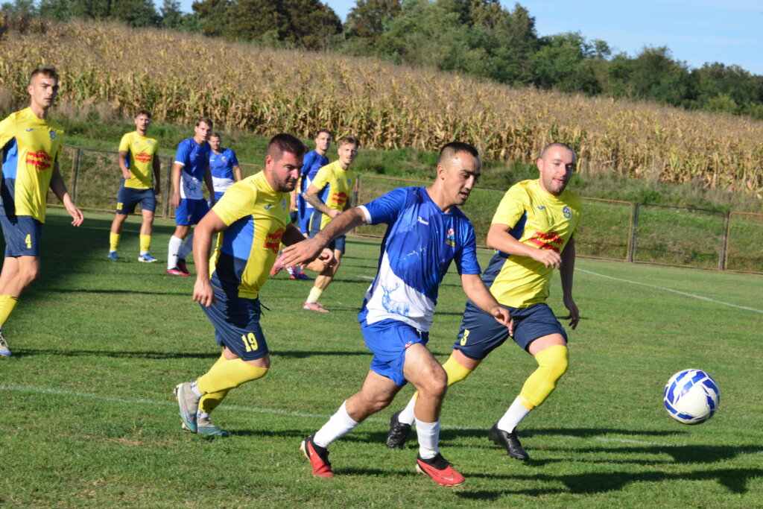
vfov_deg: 10.2
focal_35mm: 135
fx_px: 2861
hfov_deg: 15.2
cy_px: 254
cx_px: 382
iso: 2000
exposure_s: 1/800
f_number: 16
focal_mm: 135
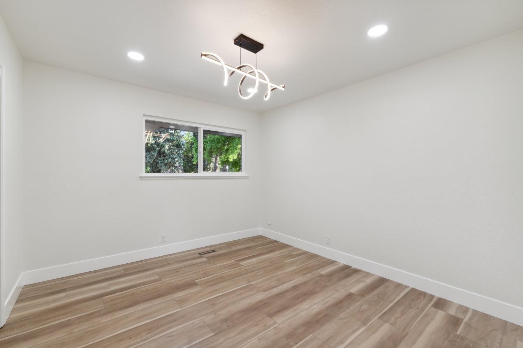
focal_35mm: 15
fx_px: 218
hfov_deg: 100.4
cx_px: 262
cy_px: 174
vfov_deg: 77.3
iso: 100
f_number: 8
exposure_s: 1/10
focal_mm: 10
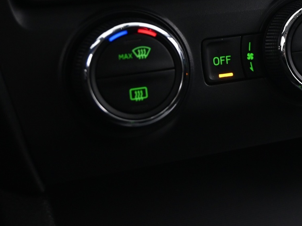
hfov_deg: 23.2
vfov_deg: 17.9
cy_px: 14
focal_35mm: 81
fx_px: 706
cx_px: 302
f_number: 5
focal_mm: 26
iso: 1600
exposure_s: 1/6
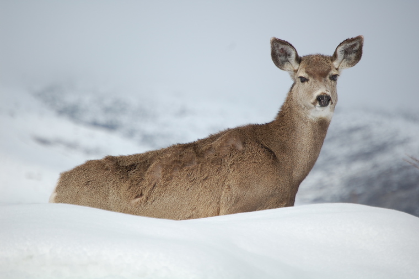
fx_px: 3488
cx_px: 210
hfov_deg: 6.9
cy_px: 140
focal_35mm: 300
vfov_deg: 4.6
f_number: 5.6
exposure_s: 1/2000
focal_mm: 200
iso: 200
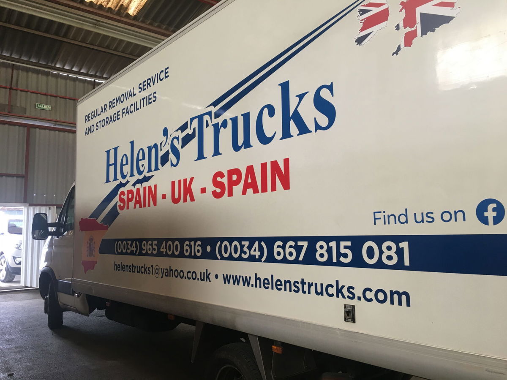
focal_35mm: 29
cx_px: 254
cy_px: 190
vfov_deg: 48.2
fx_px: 425
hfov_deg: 61.7
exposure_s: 1/33
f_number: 2.2
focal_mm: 4.15
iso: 50
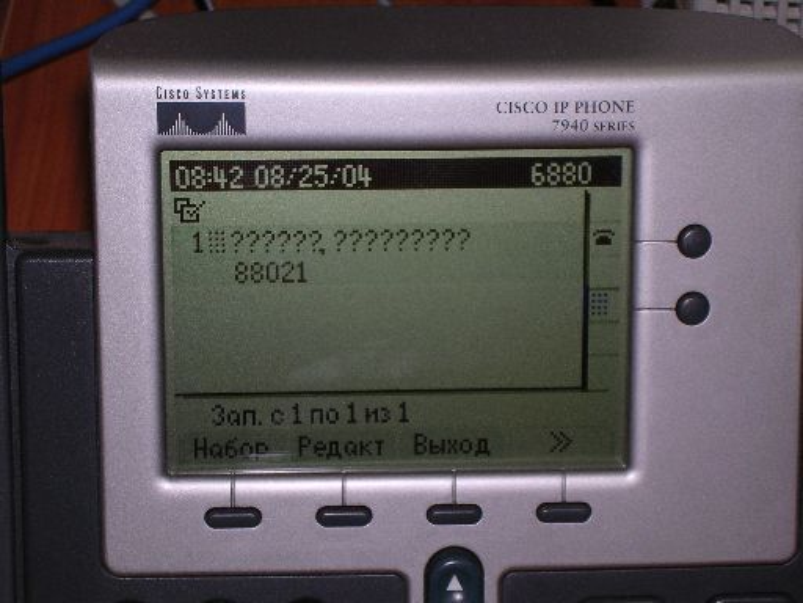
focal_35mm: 115
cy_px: 302
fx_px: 2668
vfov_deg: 12.9
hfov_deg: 17.1
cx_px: 402
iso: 100
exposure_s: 1/60.1
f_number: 4.9
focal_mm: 17.4
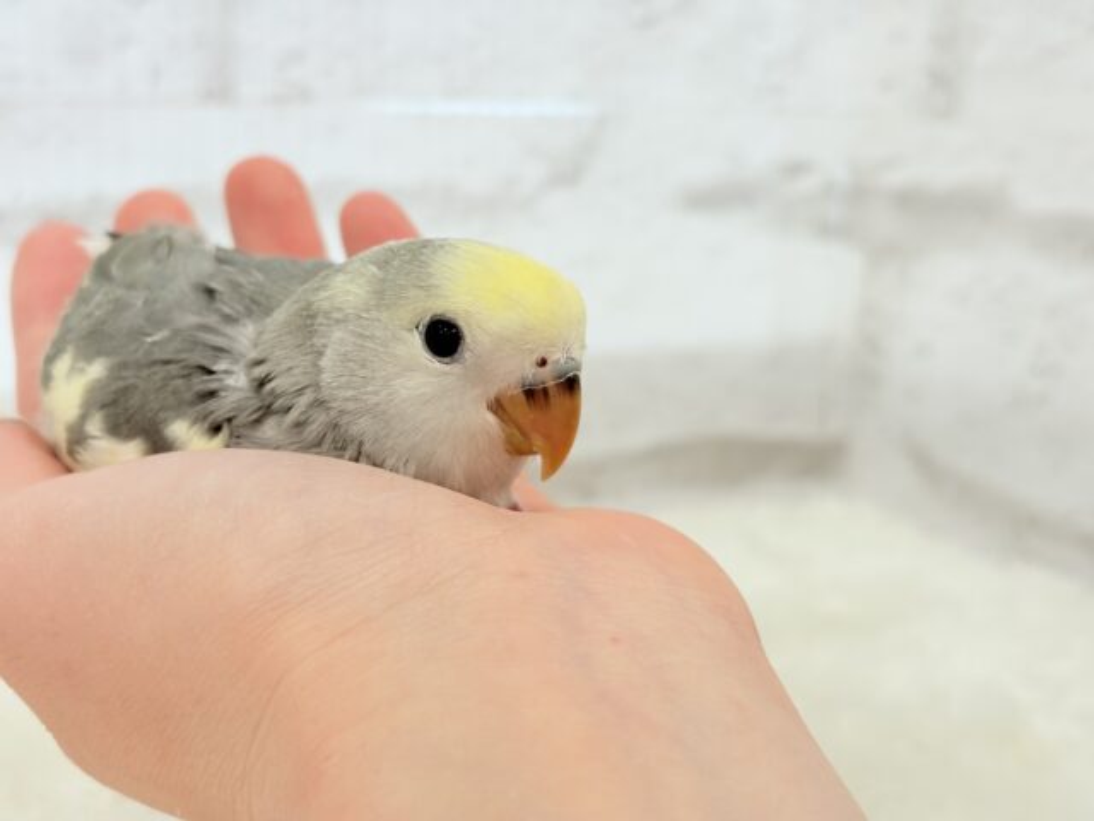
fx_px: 1643
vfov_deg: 28.0
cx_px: 547
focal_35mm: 52
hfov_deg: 36.8
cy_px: 410
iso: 40
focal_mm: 5.96
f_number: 1.6
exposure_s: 1/100
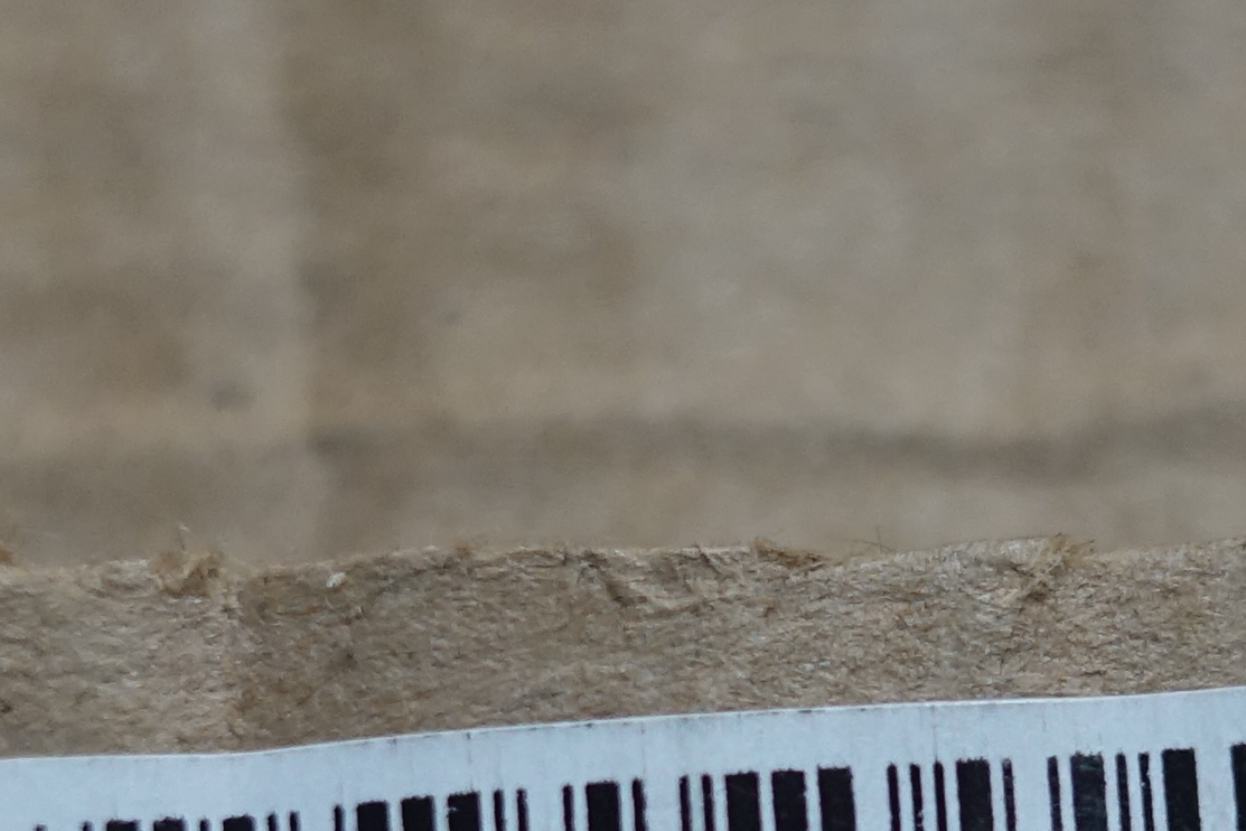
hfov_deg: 17.3
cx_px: 774
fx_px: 4084
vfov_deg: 11.3
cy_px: 1143
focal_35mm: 118
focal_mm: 8.8
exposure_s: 1/30
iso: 320
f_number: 1.8
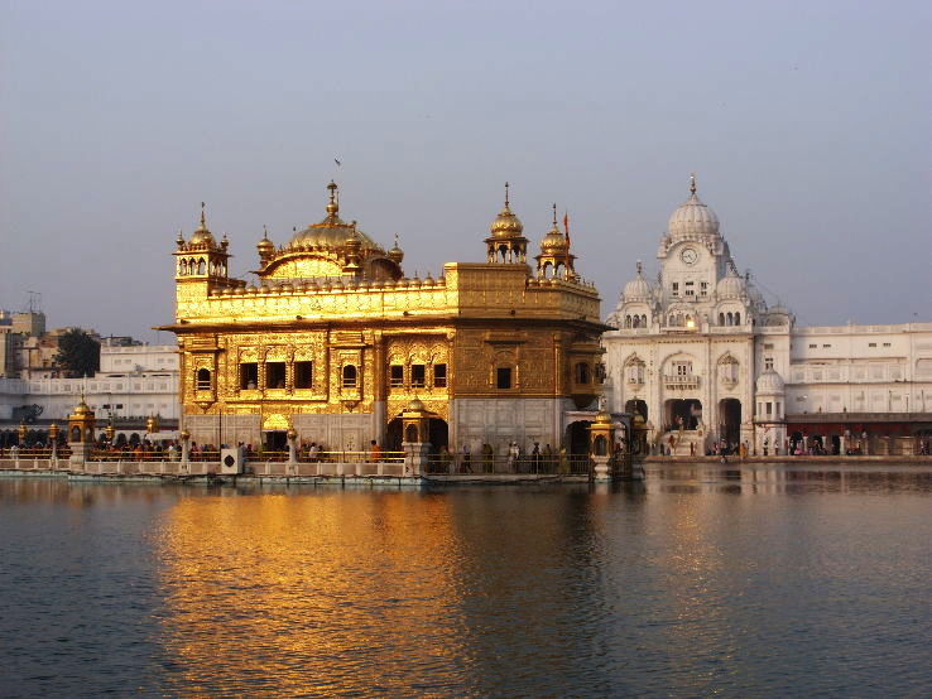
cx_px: 466
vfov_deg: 21.3
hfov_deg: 28.2
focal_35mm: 69
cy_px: 350
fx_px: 1858
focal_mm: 11.4
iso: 50
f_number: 5.5
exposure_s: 1/192
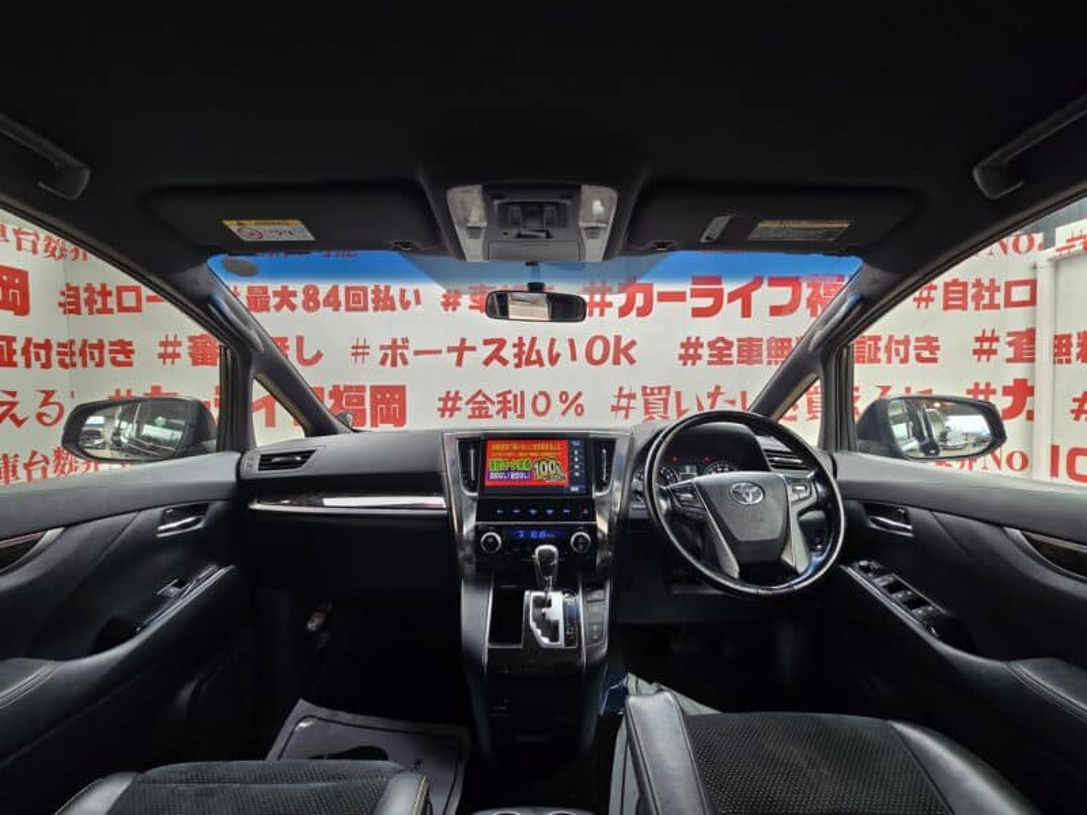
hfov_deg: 106.2
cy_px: 408
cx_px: 544
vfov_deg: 89.9
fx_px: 408
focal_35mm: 13
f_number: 2.2
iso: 80
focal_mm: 2.2
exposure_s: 1/100
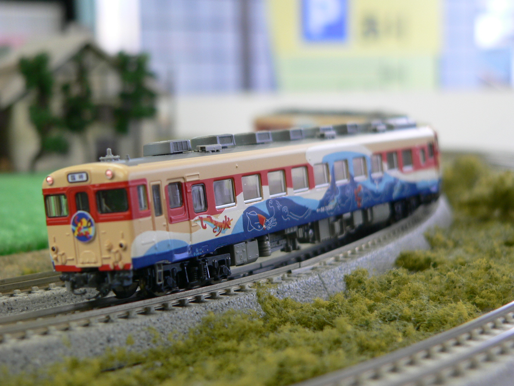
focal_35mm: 65
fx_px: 965
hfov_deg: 29.8
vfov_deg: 22.6
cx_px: 257
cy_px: 193
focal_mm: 10.7
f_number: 2.8
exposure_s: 1/13
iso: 100
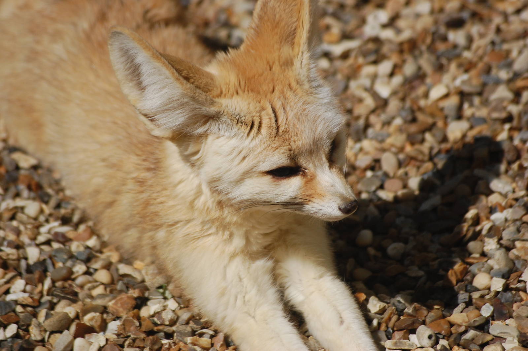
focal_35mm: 270
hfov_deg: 7.6
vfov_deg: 5.1
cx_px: 264
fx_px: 3957
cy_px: 176
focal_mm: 180
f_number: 5.6
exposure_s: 1/2000
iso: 400
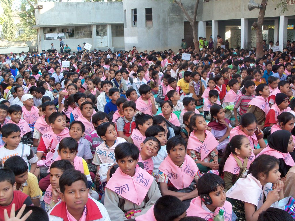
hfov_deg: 46.8
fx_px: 341
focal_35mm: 40
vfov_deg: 36.0
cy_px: 110
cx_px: 148
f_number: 3.1
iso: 80
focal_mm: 7.2
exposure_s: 1/100
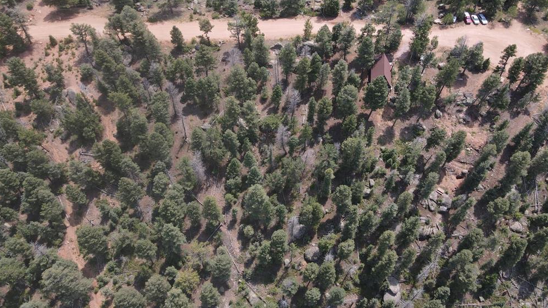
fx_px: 392
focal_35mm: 27
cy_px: 122
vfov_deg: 42.7
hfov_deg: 69.8
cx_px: 273
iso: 100
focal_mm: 4.5
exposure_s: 1/15
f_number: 2.8
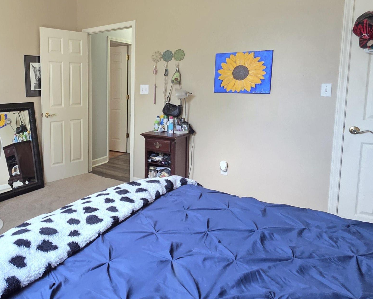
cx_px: 78
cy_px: 121
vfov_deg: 56.4
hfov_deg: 62.7
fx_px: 276
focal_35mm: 25
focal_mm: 2.2
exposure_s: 1/60
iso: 320
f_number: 1.9
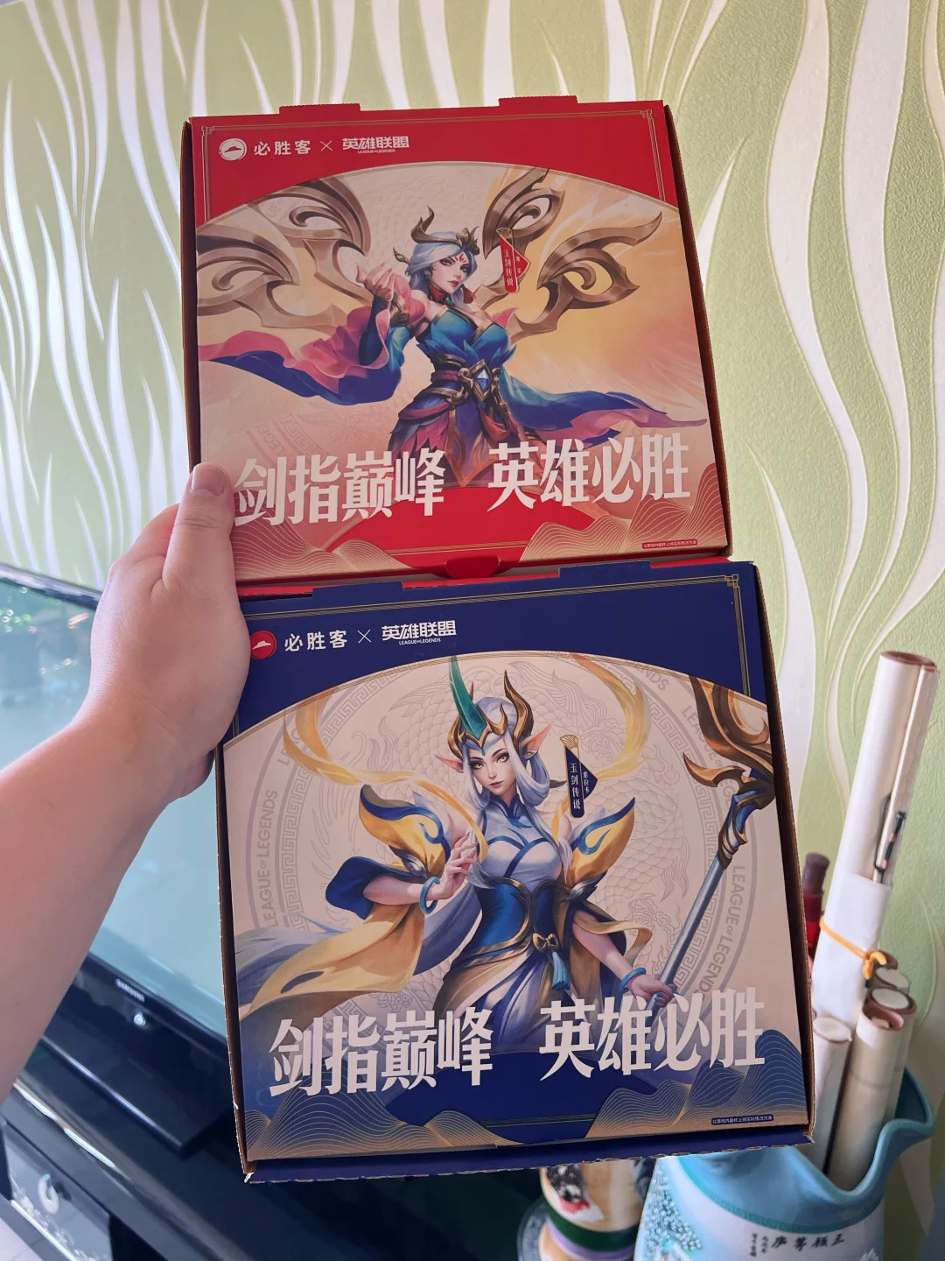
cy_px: 630
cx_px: 472
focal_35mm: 26
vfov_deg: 67.3
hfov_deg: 53.1
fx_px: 946
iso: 125
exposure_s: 1/101
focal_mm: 5.7
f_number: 1.5
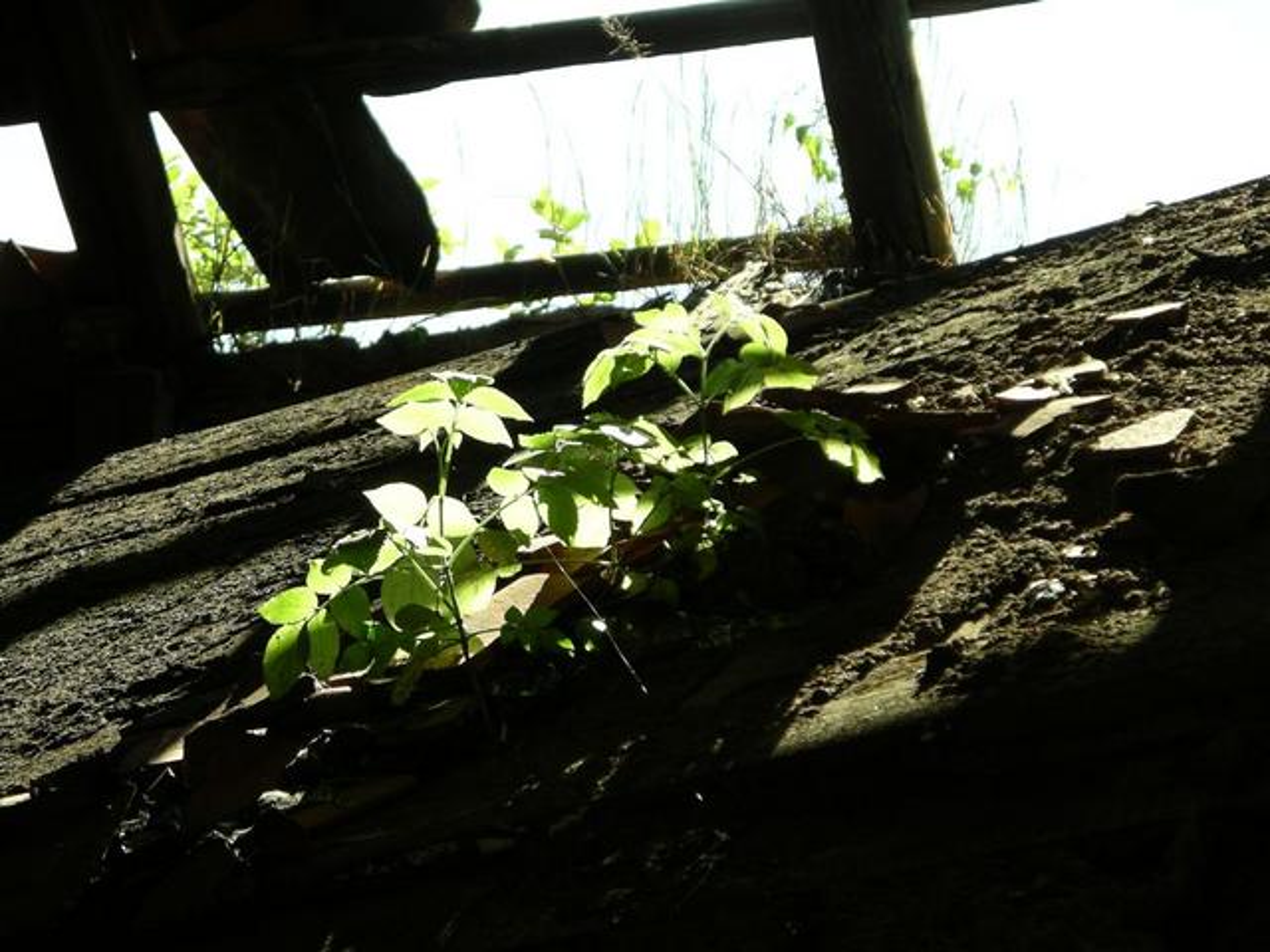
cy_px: 476
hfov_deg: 12.7
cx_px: 635
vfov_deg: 9.5
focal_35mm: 156
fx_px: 5723
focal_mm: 32.5
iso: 64
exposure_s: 1/200
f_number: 4.4
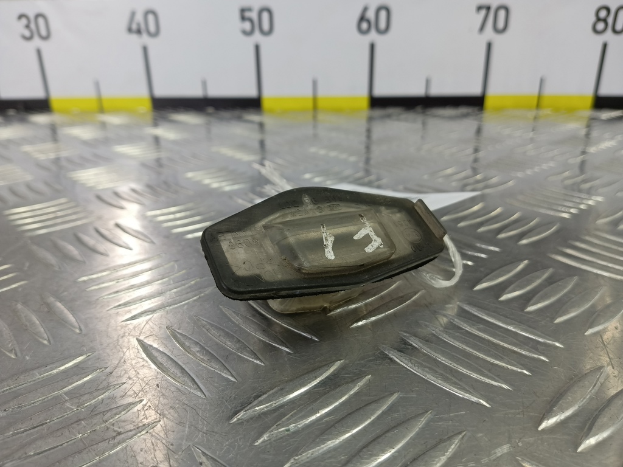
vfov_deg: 58.9
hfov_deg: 73.9
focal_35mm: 23
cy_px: 234
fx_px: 414
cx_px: 312
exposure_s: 1/50
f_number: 1.6
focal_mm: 4.11
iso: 98
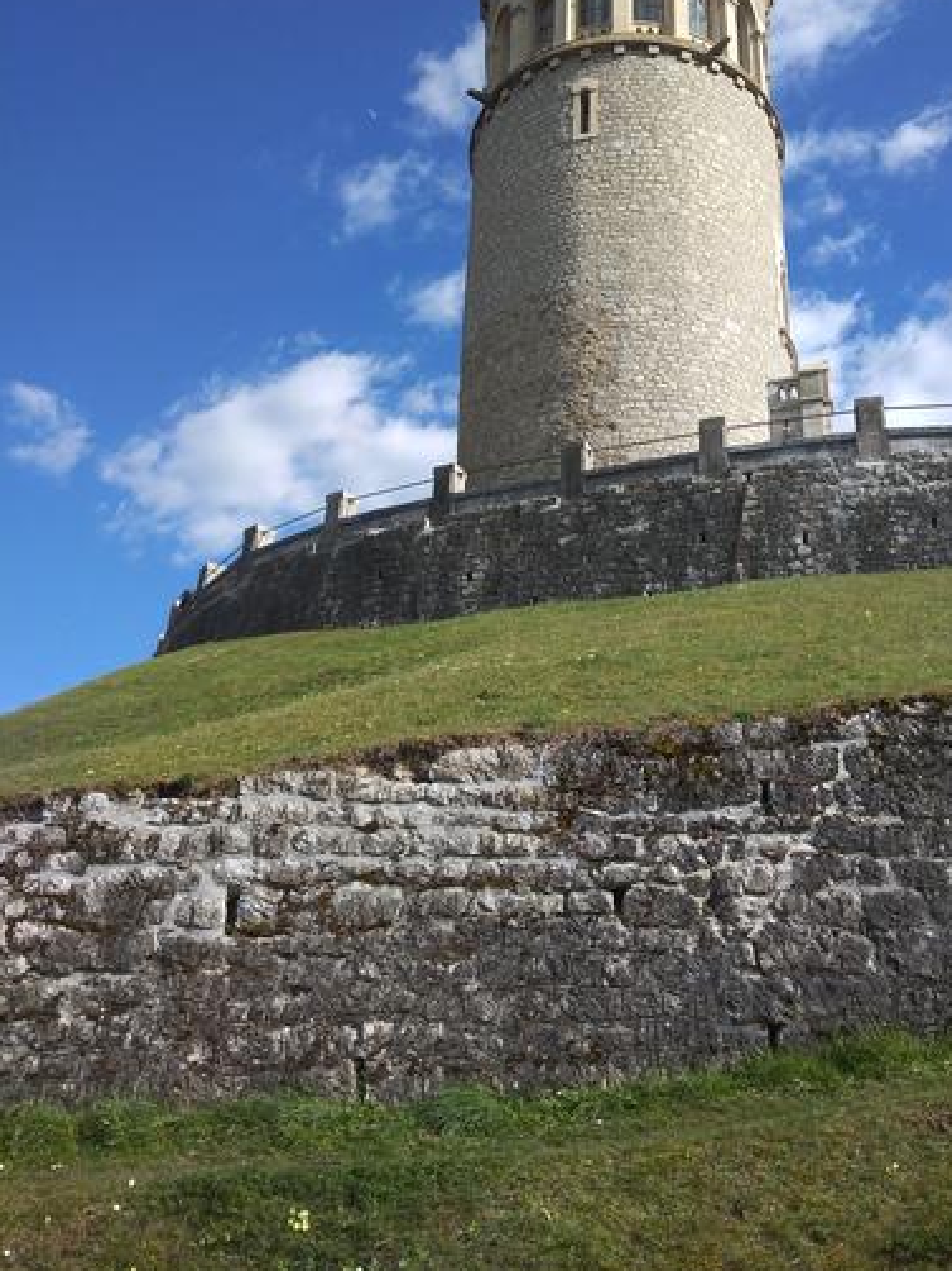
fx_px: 1137
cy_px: 523
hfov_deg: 45.2
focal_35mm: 31
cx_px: 563
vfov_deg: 58.0
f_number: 1.8
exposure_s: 1/1234
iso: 101
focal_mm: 3.6
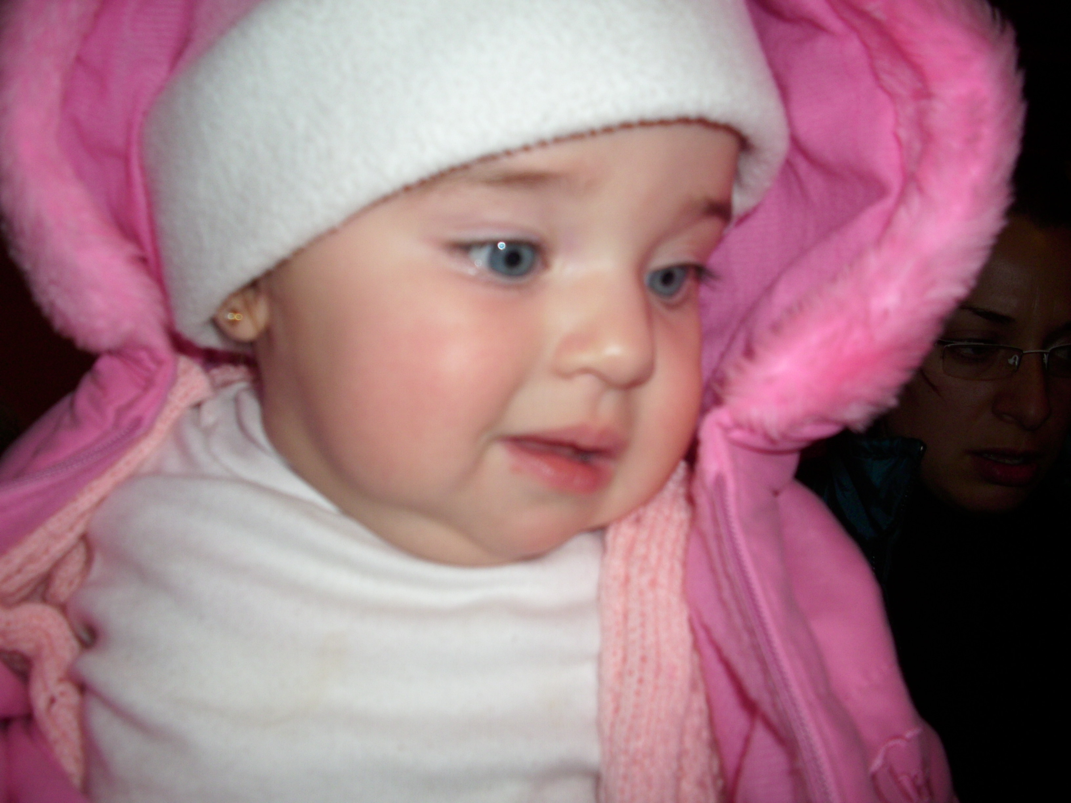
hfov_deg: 58.4
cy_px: 402
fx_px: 959
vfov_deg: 45.4
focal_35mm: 31
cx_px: 536
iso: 50
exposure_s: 1/60
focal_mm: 6.2
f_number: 2.8
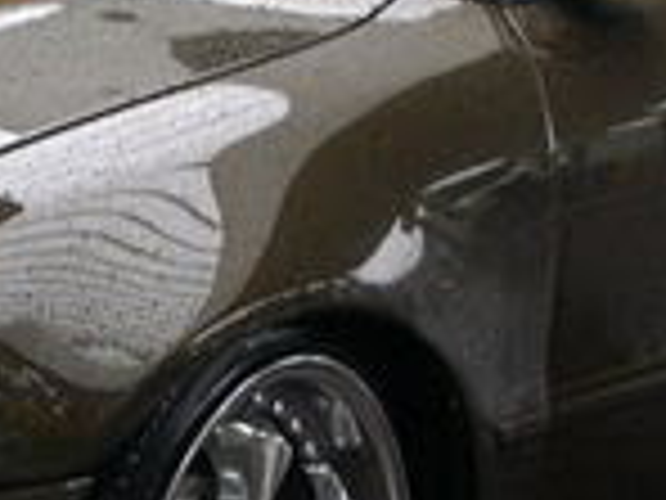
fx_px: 3944
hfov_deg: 9.6
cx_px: 32
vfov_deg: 7.2
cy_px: 311
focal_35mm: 205
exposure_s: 1/30
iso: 100
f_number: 2.8
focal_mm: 8
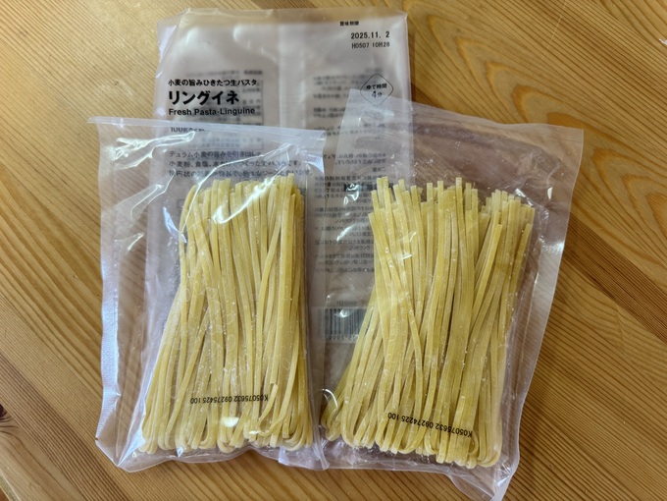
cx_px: 334
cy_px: 250
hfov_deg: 71.6
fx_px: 462
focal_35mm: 24
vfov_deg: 56.8
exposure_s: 1/50
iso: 160
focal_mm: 6.76
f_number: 1.78
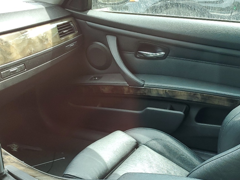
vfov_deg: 26.2
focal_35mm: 54
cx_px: 197
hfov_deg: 34.3
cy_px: 159
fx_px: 375
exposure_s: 1/172
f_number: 1.5
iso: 50
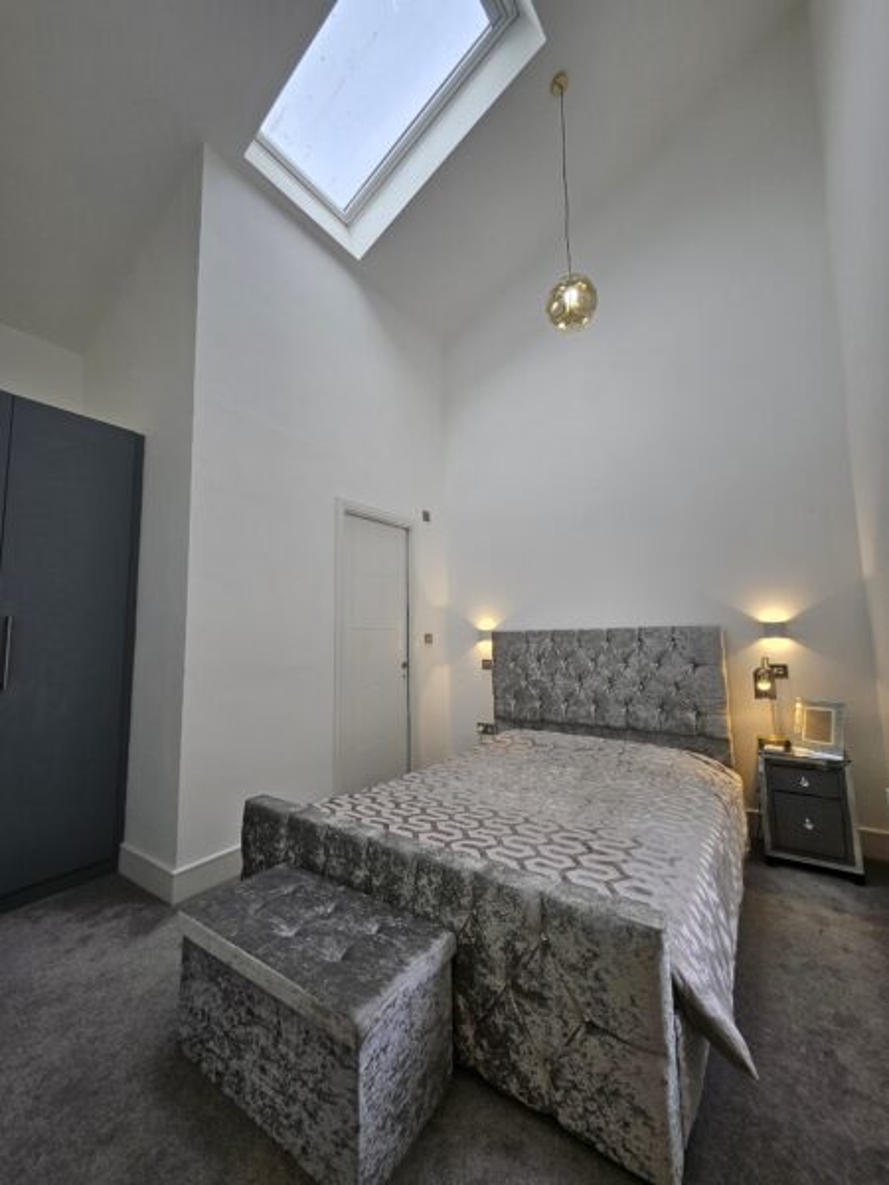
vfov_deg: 106.2
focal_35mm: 13
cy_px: 592
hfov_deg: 89.9
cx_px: 444
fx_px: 445
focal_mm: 1.74
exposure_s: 1/50
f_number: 2.2
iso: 32
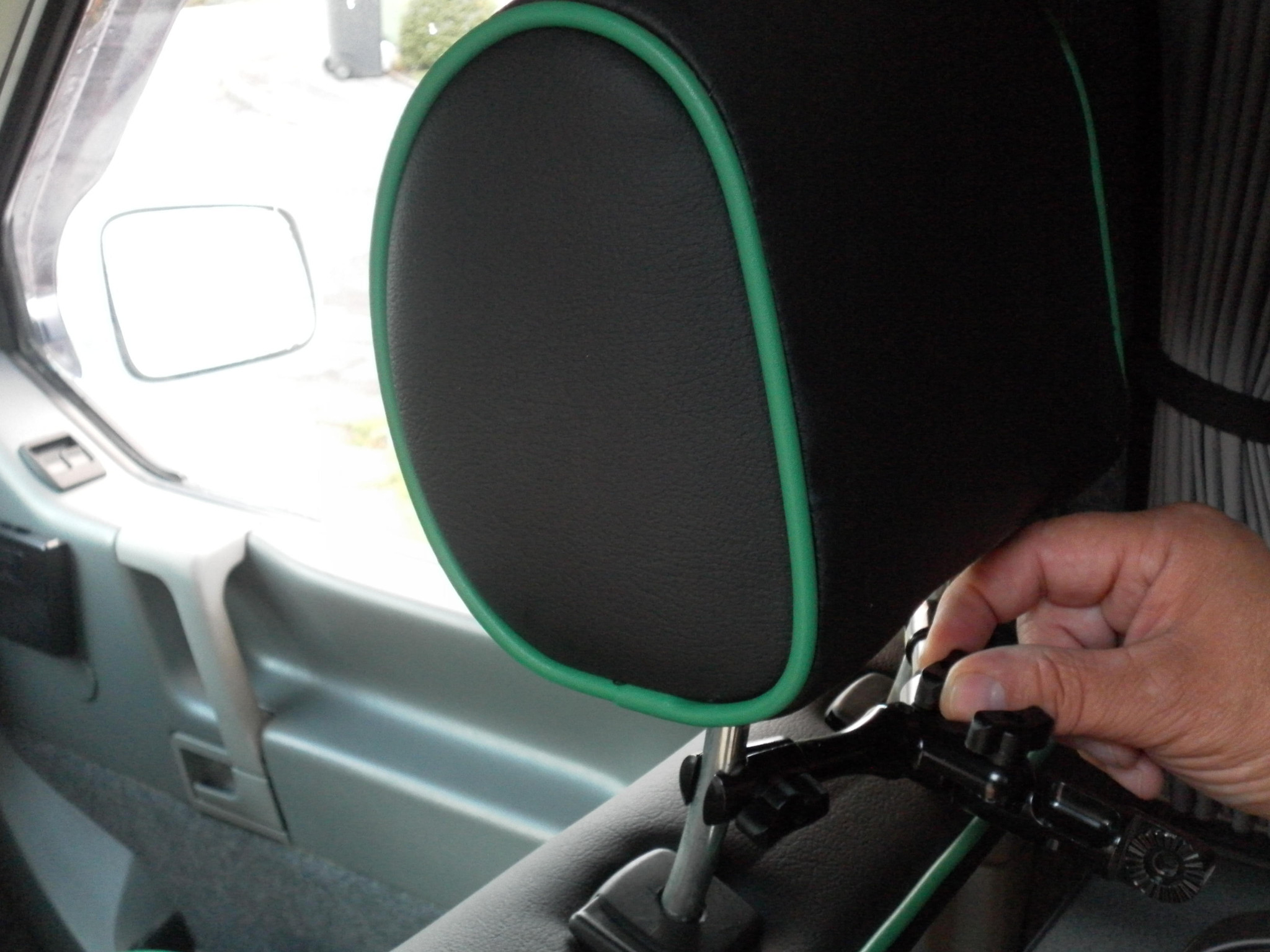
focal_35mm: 46
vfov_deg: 31.5
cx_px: 635
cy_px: 476
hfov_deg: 41.2
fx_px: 1688
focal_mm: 8.2
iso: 400
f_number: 4.3
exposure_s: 1/10
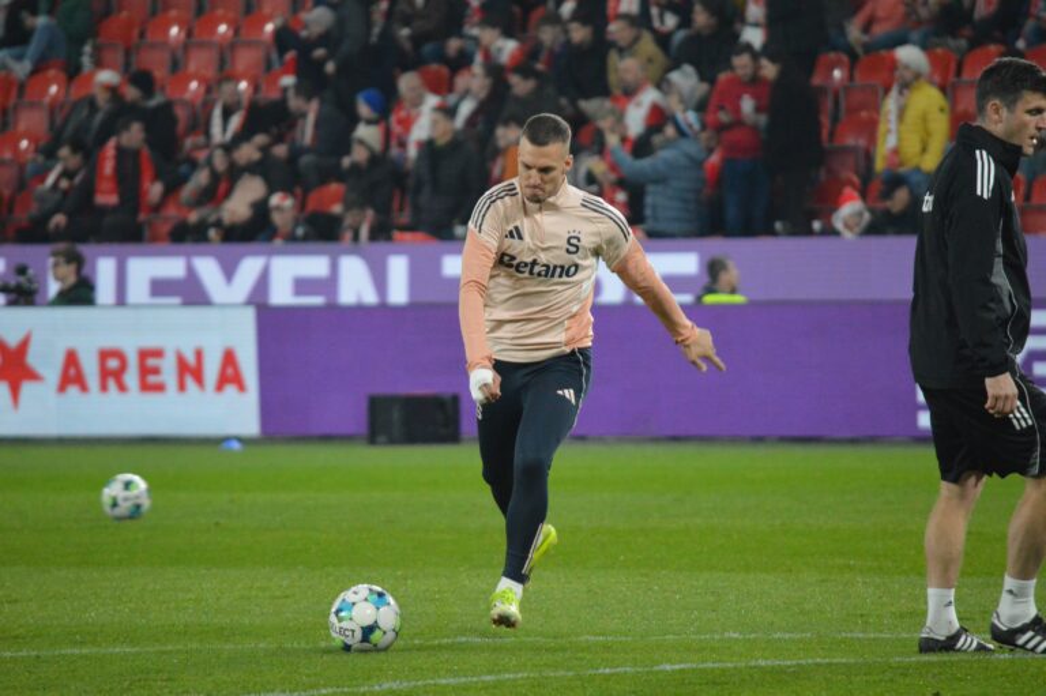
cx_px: 523
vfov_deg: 3.5
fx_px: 11324
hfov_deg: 5.3
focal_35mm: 390
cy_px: 348
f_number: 5.6
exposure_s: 1/640
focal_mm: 260
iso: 3200
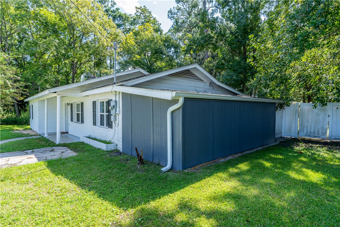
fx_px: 189
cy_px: 114
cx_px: 170
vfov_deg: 61.9
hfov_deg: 84.0
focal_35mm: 20
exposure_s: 1/100
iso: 100
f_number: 5.6
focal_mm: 20
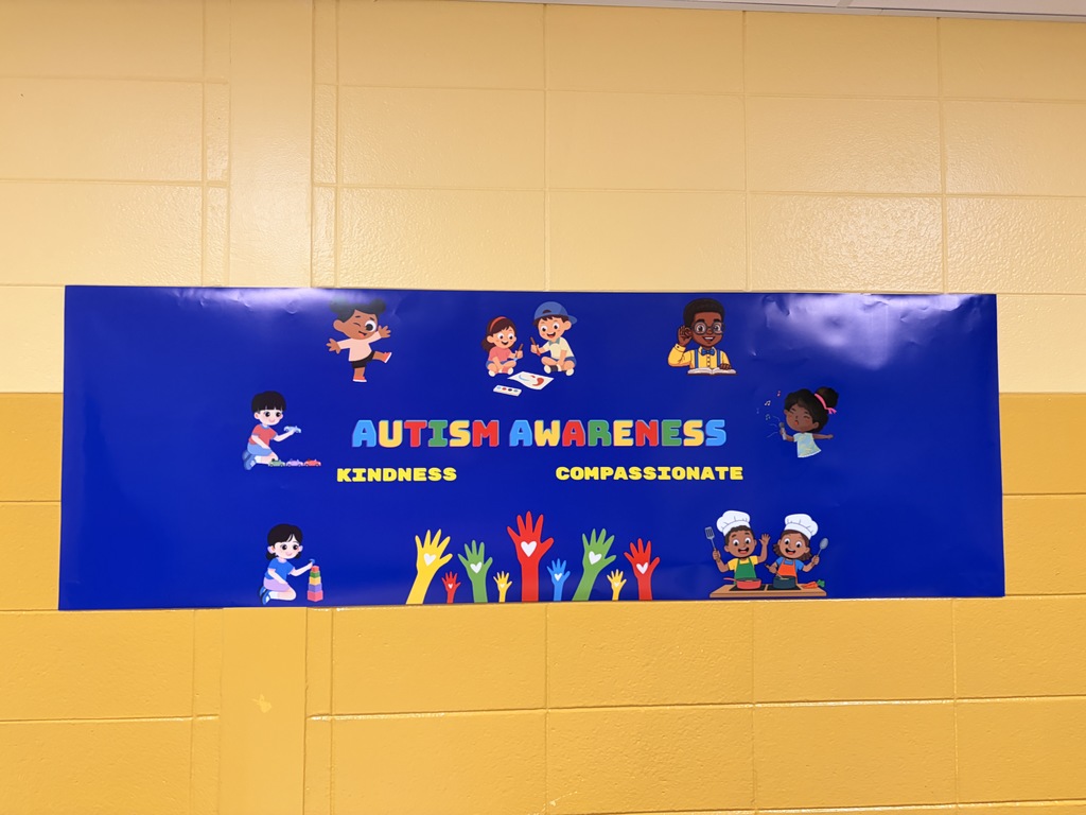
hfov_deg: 67.3
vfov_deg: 53.1
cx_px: 543
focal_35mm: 26
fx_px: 816
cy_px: 408
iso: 250
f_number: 1.6
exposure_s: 1/60
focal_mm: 5.96
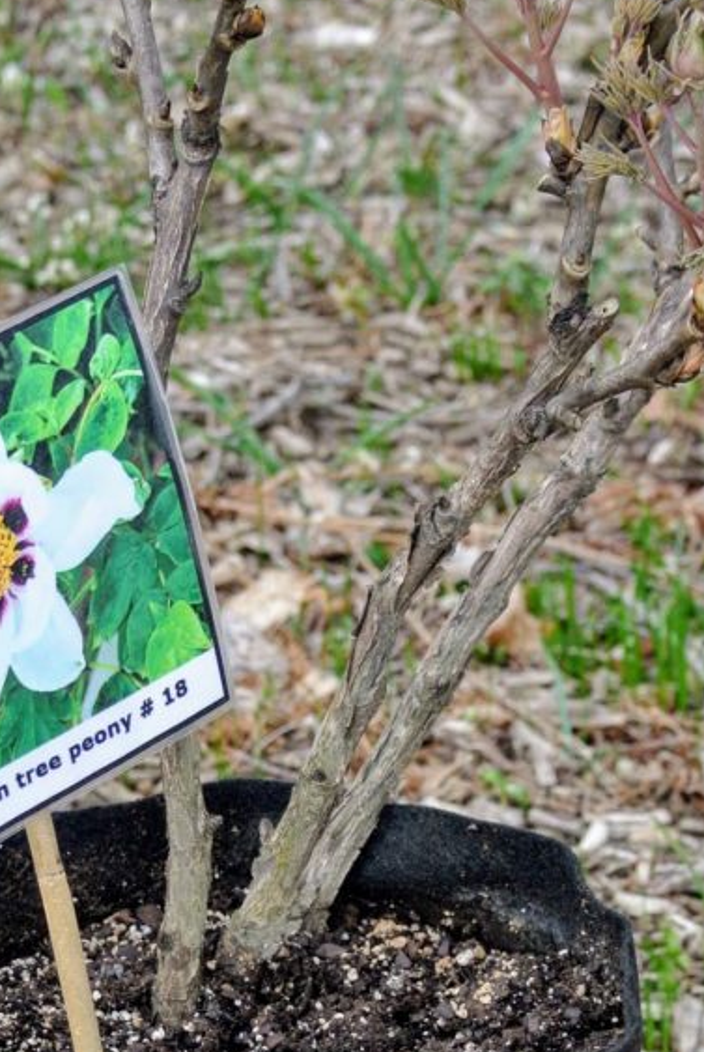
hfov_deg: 8.3
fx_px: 4825
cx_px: 291
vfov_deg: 12.4
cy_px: 894
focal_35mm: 165
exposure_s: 1/60
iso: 200
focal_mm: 30
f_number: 3.8
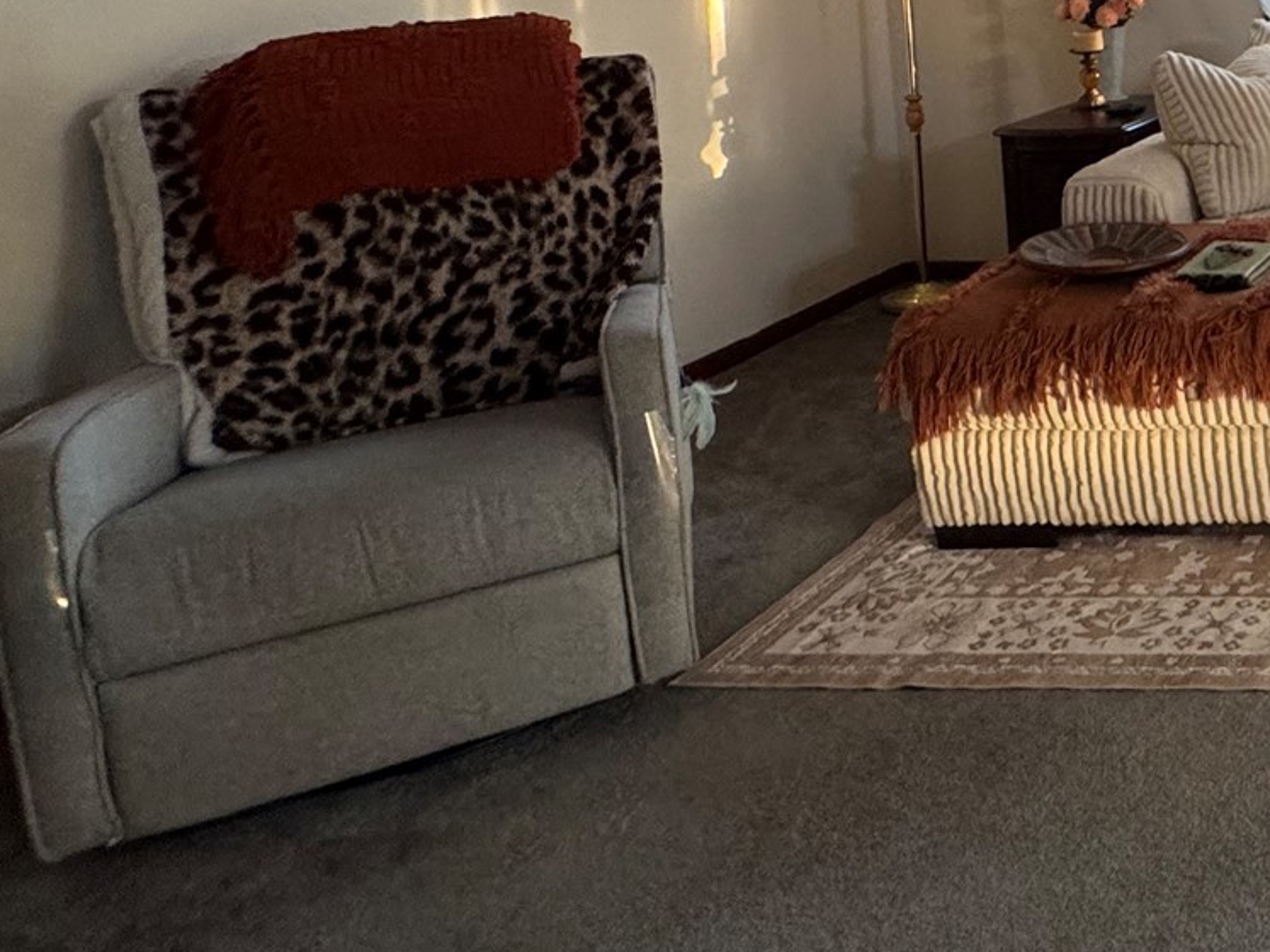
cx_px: 1620
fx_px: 1321
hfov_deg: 36.0
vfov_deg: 36.1
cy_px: 20
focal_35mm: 36
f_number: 2.2
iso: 320
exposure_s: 1/60
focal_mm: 2.22
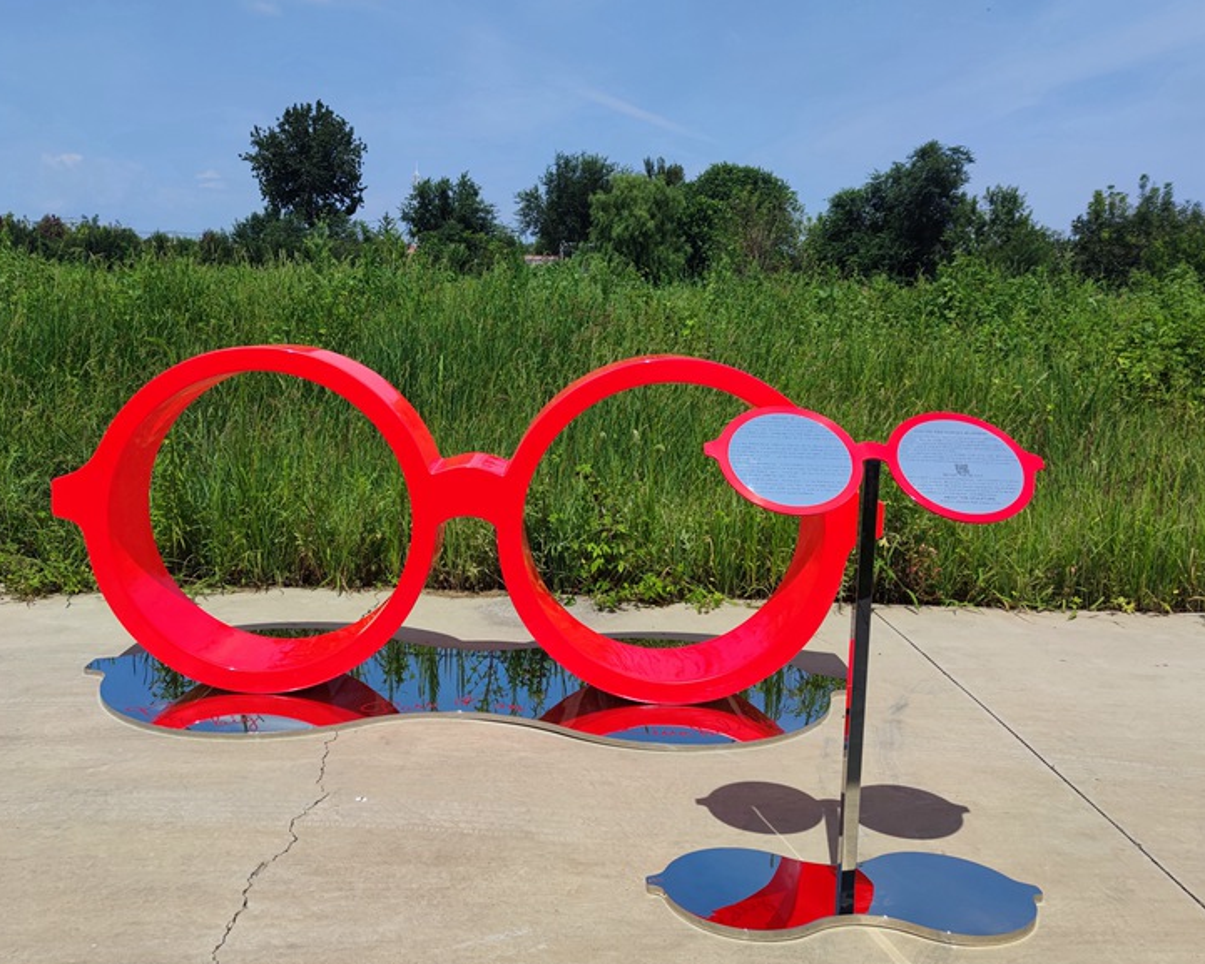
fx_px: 927
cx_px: 541
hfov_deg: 65.9
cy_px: 474
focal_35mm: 26
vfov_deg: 54.9
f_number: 1.69
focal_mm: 6.72
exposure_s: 1/3674
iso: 50
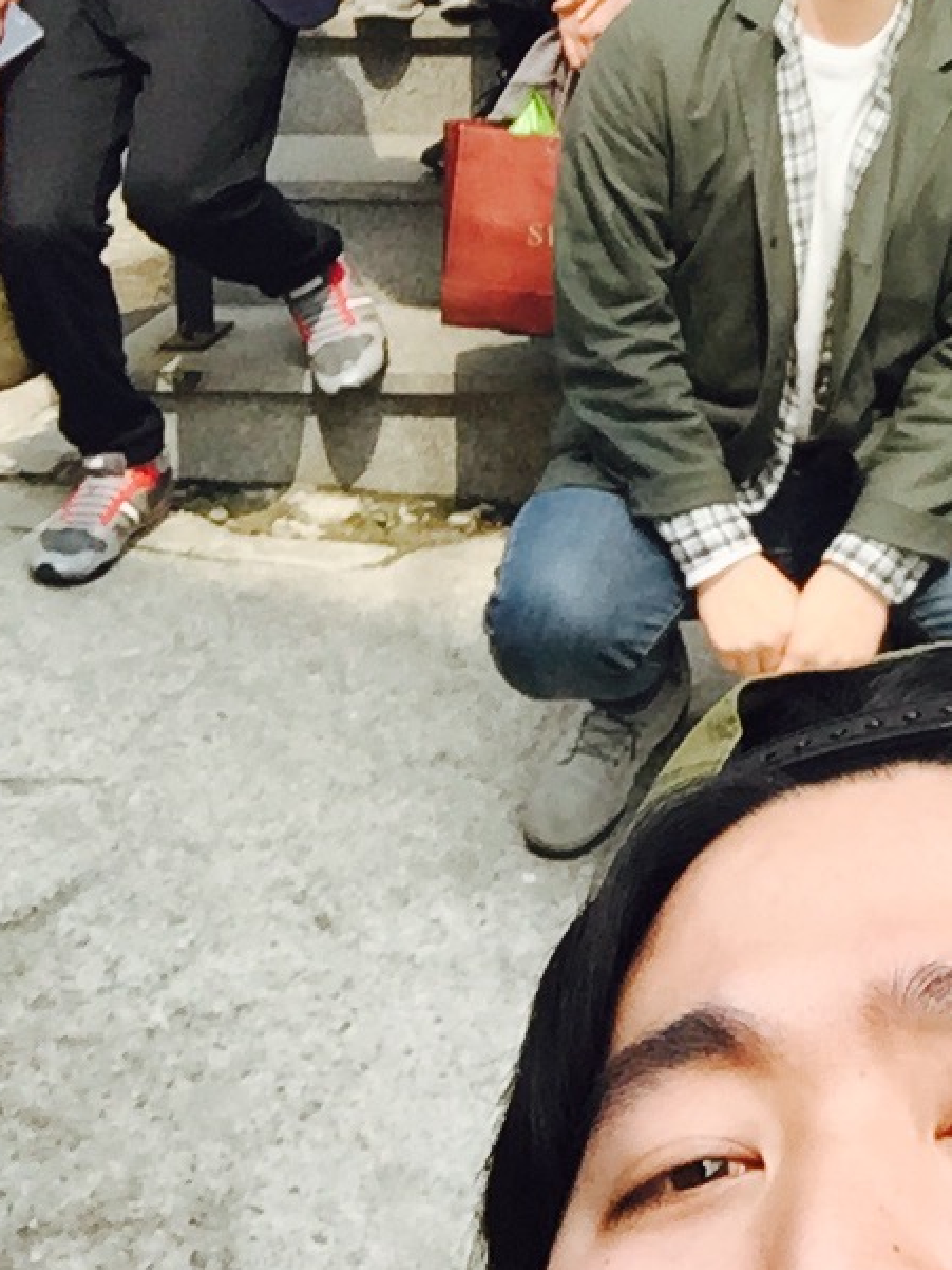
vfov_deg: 27.5
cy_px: -30
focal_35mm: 66
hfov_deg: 21.3
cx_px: 1007
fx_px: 2419
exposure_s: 1/525
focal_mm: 2.65
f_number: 2.2
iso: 32
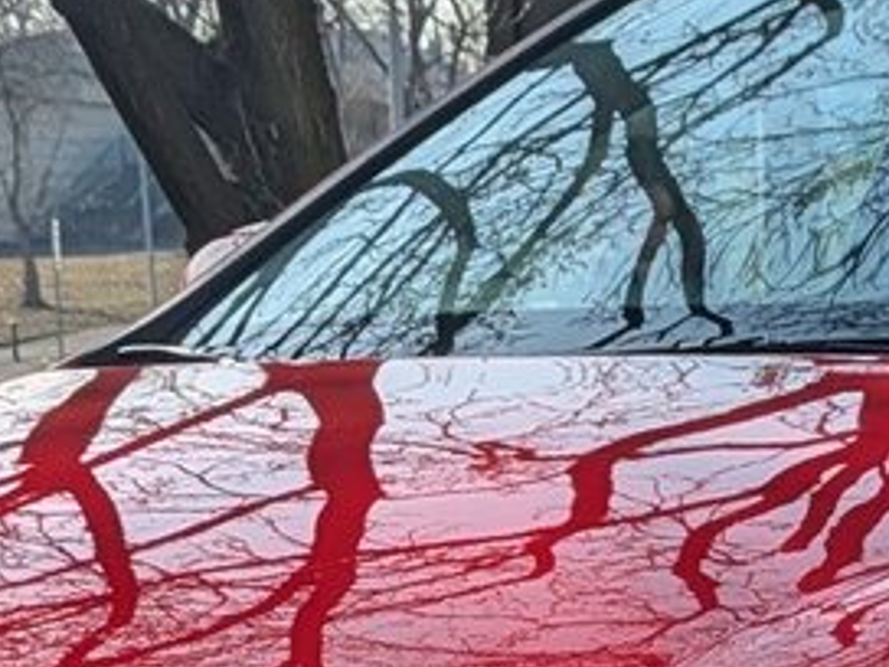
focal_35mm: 147
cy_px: 971
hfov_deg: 13.1
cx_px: 1023
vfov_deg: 9.8
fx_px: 3775
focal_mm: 5.43
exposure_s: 1/3378
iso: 44
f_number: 1.89
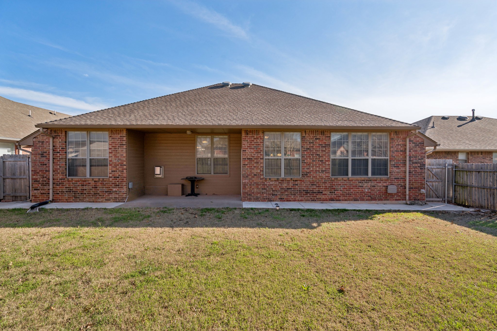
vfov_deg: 73.8
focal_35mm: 16
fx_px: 221
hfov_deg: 96.7
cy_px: 166
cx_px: 248
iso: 200
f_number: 7.1
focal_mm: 16
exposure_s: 1/800
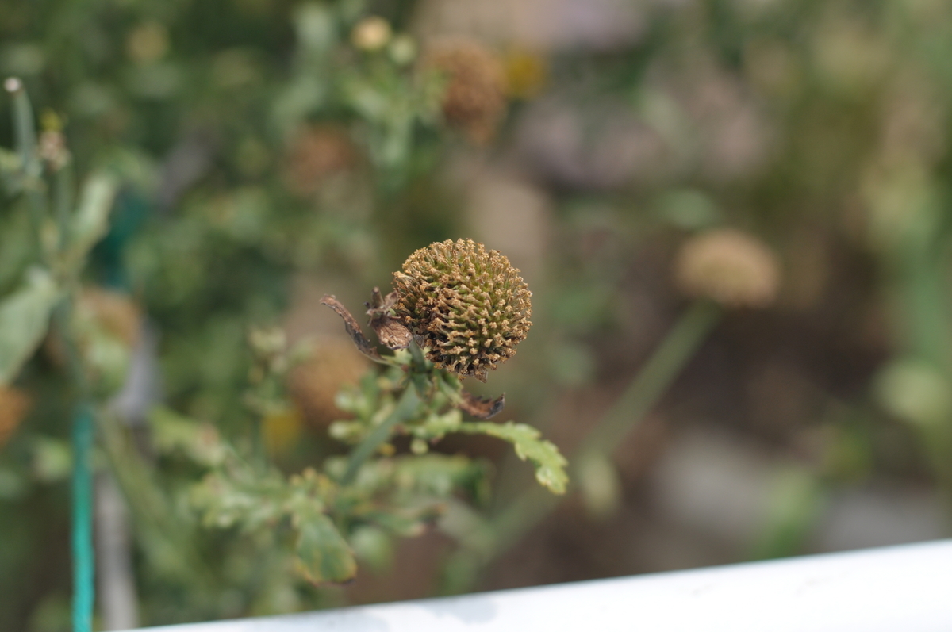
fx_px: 1981
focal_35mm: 75
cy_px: 316
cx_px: 476
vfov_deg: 18.1
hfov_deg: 27.0
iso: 200
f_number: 3.2
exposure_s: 1/1600
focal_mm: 50
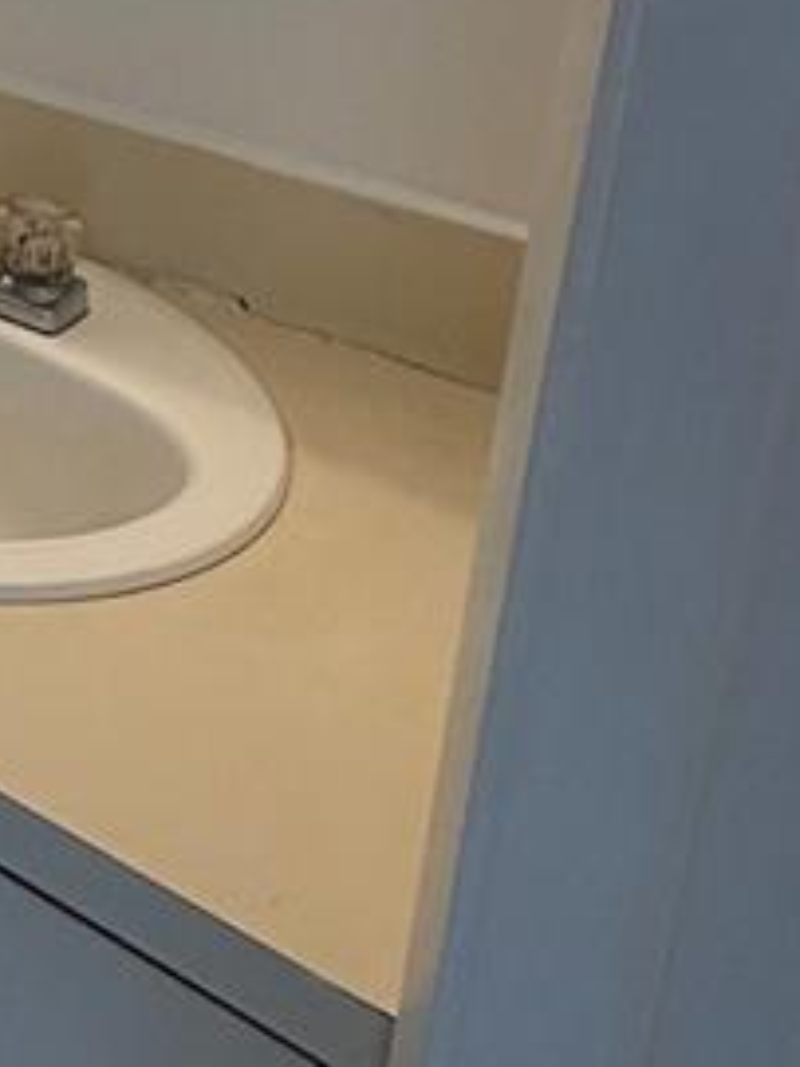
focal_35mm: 62
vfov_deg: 28.0
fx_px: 1912
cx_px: -914
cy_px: -154
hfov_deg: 16.3
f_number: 2.2
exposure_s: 1/120
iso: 125
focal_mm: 2.22
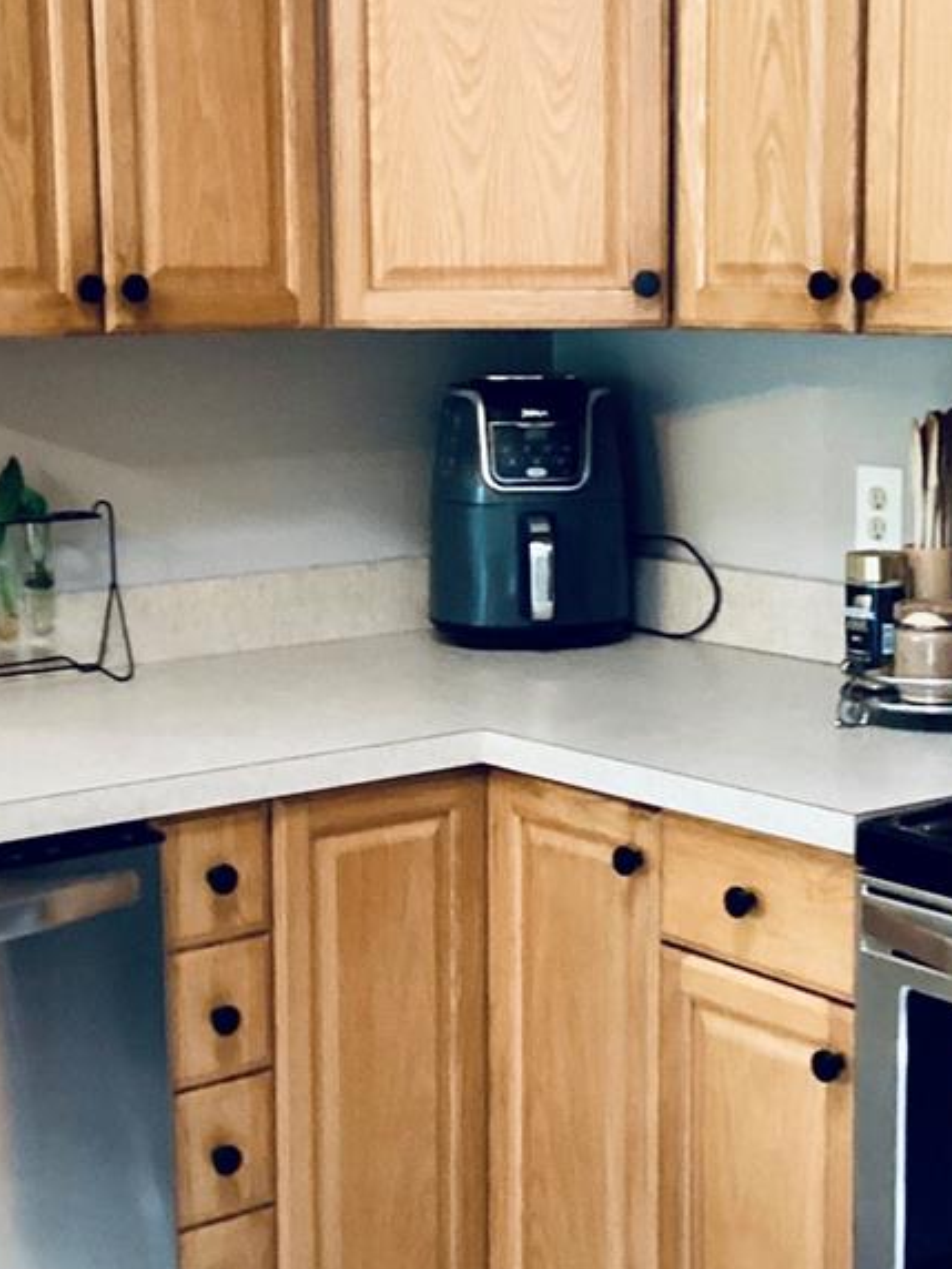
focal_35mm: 65
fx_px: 2383
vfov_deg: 29.8
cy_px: 612
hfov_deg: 22.6
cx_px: 526
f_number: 2.4
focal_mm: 3.3
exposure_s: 1/30
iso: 500
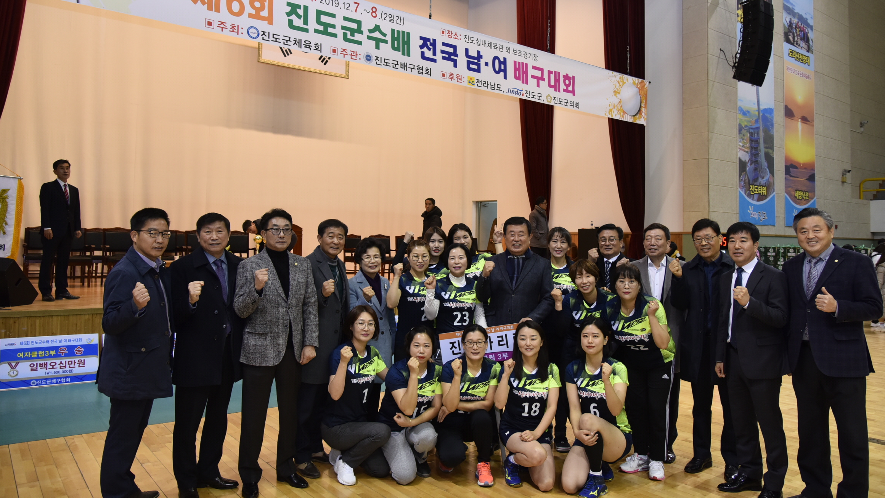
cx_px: 454
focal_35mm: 26
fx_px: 610
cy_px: 214
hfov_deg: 71.9
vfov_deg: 44.3
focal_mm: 24
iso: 800
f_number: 4.5
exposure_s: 1/125
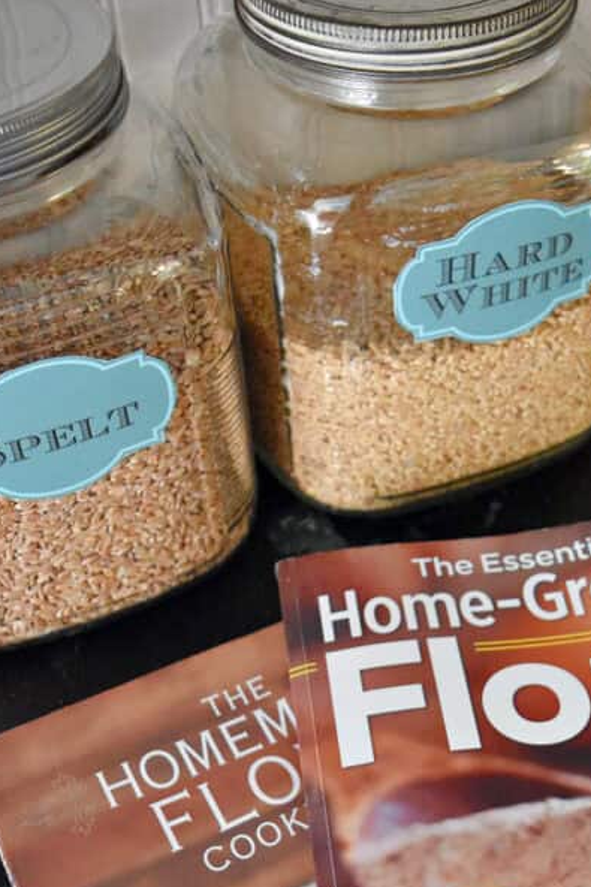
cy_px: 634
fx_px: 1404
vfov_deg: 34.5
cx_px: 406
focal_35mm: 57
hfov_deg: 23.6
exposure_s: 1/60
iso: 4000
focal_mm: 22
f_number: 3.8
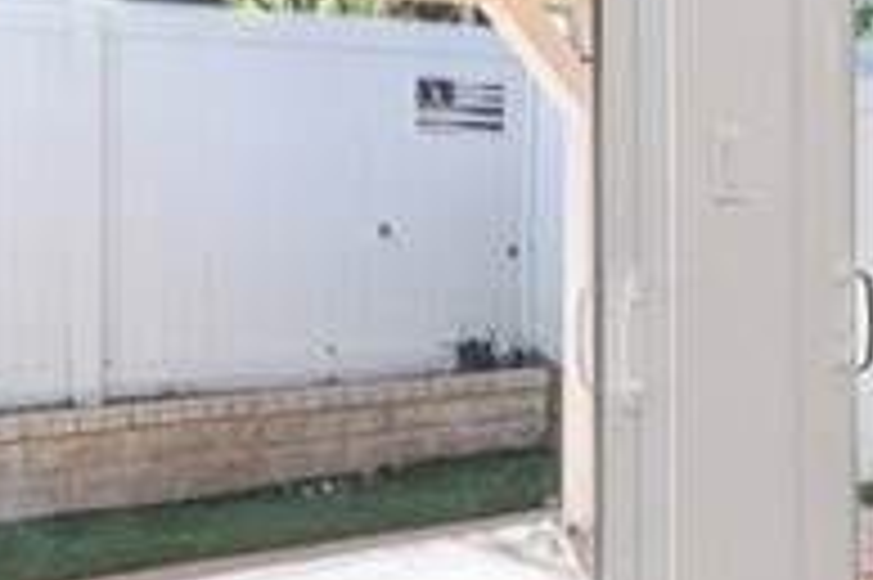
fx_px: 1793
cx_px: 882
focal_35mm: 74
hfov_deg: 25.9
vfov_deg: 18.2
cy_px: 94
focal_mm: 9
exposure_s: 1/45
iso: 320
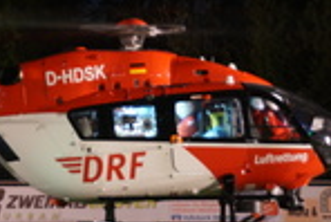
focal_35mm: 303
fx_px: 2792
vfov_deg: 4.5
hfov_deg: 6.8
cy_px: 80
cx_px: 27
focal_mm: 75
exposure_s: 20
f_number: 5.6
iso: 50
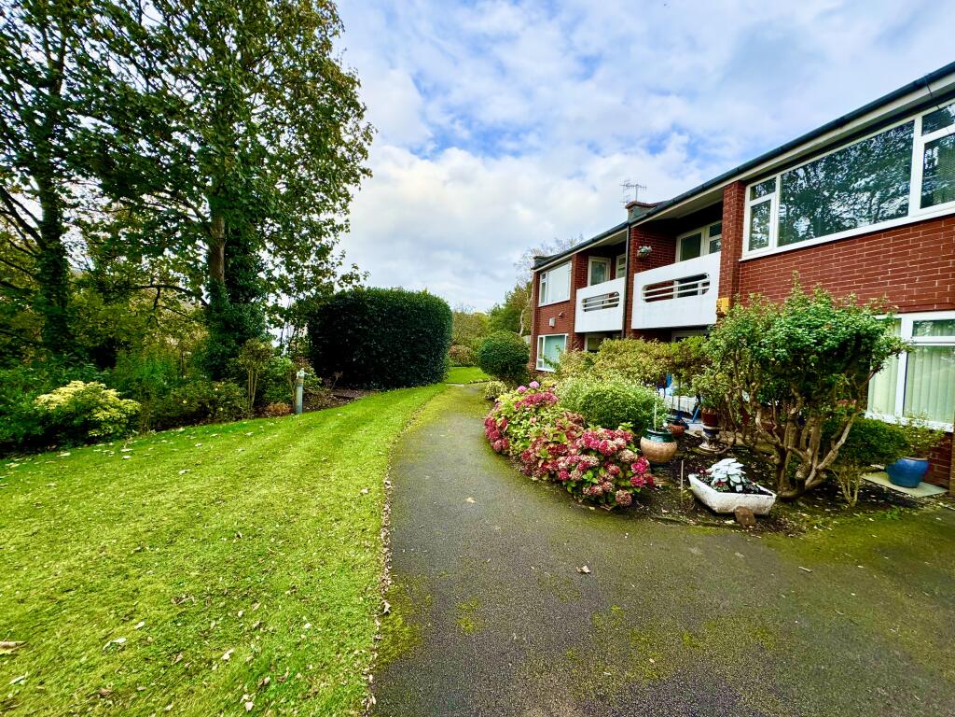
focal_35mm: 14
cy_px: 358
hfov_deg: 102.1
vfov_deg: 85.7
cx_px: 478
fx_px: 386
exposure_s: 1/556
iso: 40
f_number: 2.2
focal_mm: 2.22
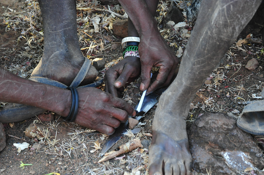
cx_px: 132
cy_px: 88
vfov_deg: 13.4
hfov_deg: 20.0
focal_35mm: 102
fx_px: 748
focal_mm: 102
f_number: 8
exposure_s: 1/125
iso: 2000
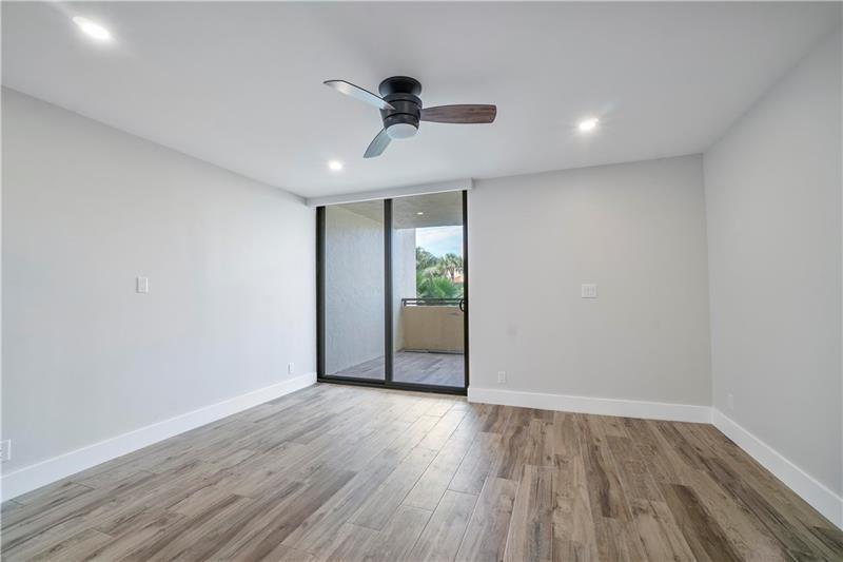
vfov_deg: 77.3
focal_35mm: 15
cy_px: 281
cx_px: 422
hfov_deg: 100.4
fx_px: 351
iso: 250
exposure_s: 1/6
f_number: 11
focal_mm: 10
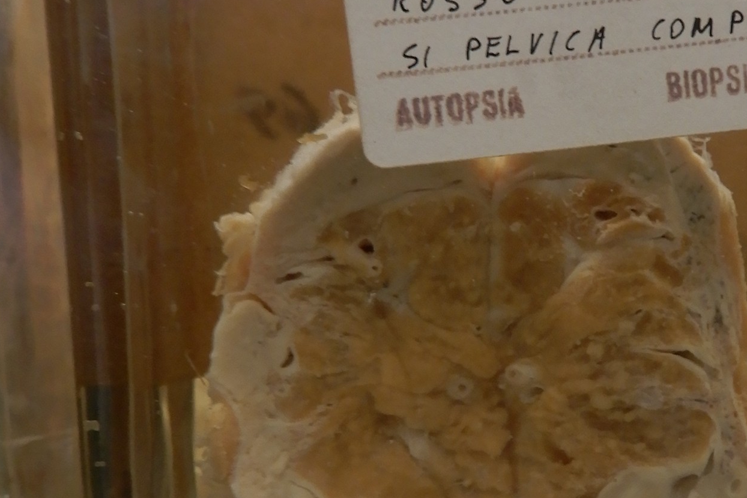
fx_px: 1079
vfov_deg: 25.8
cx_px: 567
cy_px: 350
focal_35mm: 52
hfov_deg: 37.2
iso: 180
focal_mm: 4.3
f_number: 3.4
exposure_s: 1/30
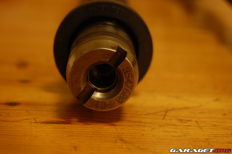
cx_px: 116
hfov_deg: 24.6
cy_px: 77
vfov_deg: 16.5
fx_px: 531
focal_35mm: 82
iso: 800
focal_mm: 55
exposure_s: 1/20
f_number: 5.6
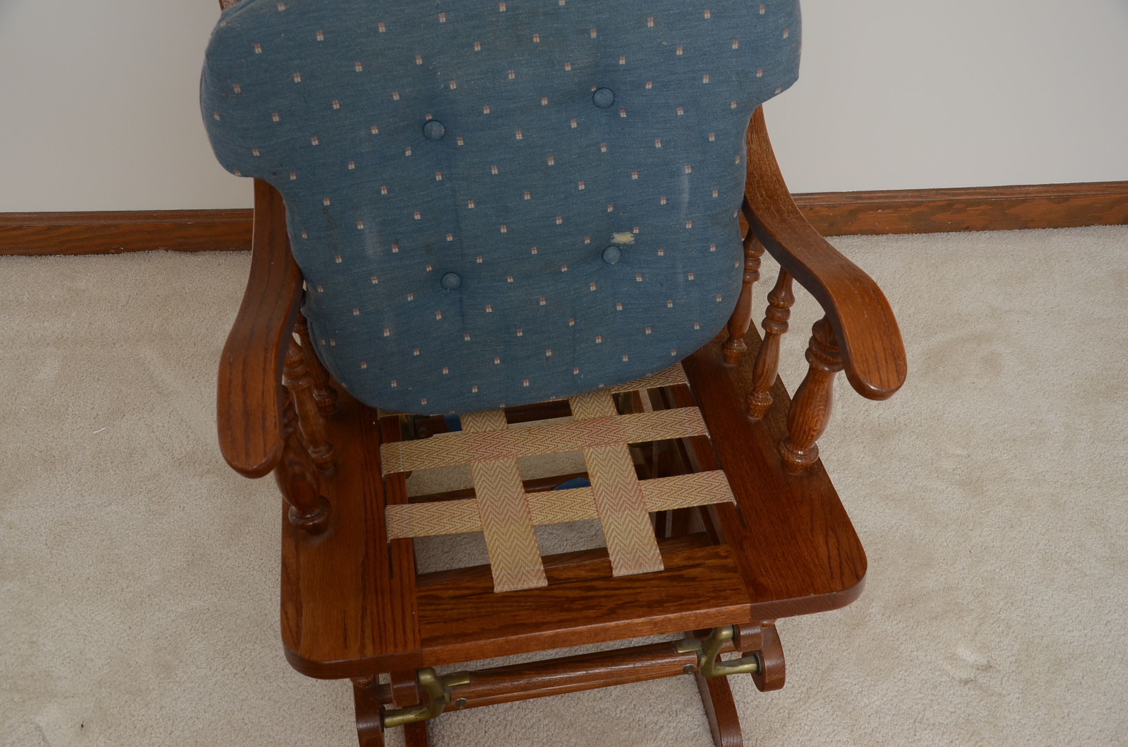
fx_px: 1407
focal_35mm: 45
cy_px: 374
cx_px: 564
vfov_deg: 29.7
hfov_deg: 43.7
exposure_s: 1/60
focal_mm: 30
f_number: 6.3
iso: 320
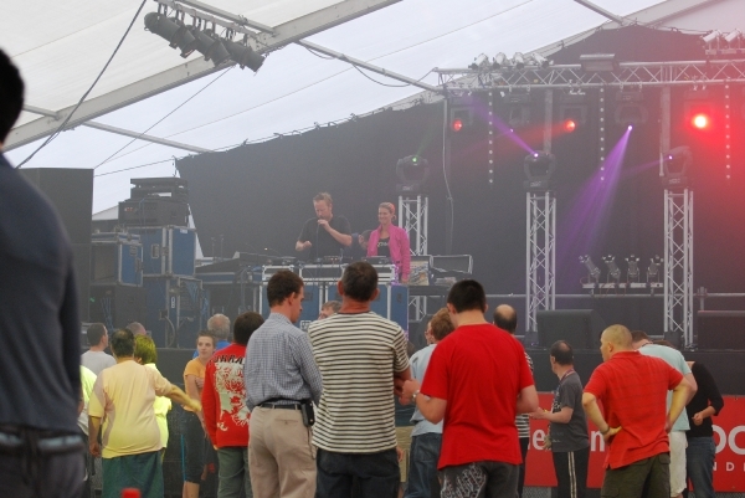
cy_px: 249
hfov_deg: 19.4
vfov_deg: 13.1
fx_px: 2174
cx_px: 372
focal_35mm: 105
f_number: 4.5
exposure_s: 1/125
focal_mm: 70
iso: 800
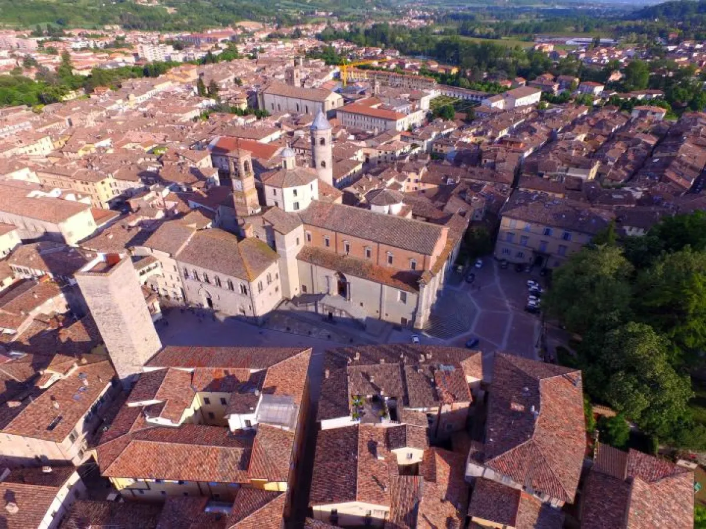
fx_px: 408
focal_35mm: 20
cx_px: 353
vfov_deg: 66.0
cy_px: 264
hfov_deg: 81.7
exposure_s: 1/609
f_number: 2.8
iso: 100
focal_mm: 3.61
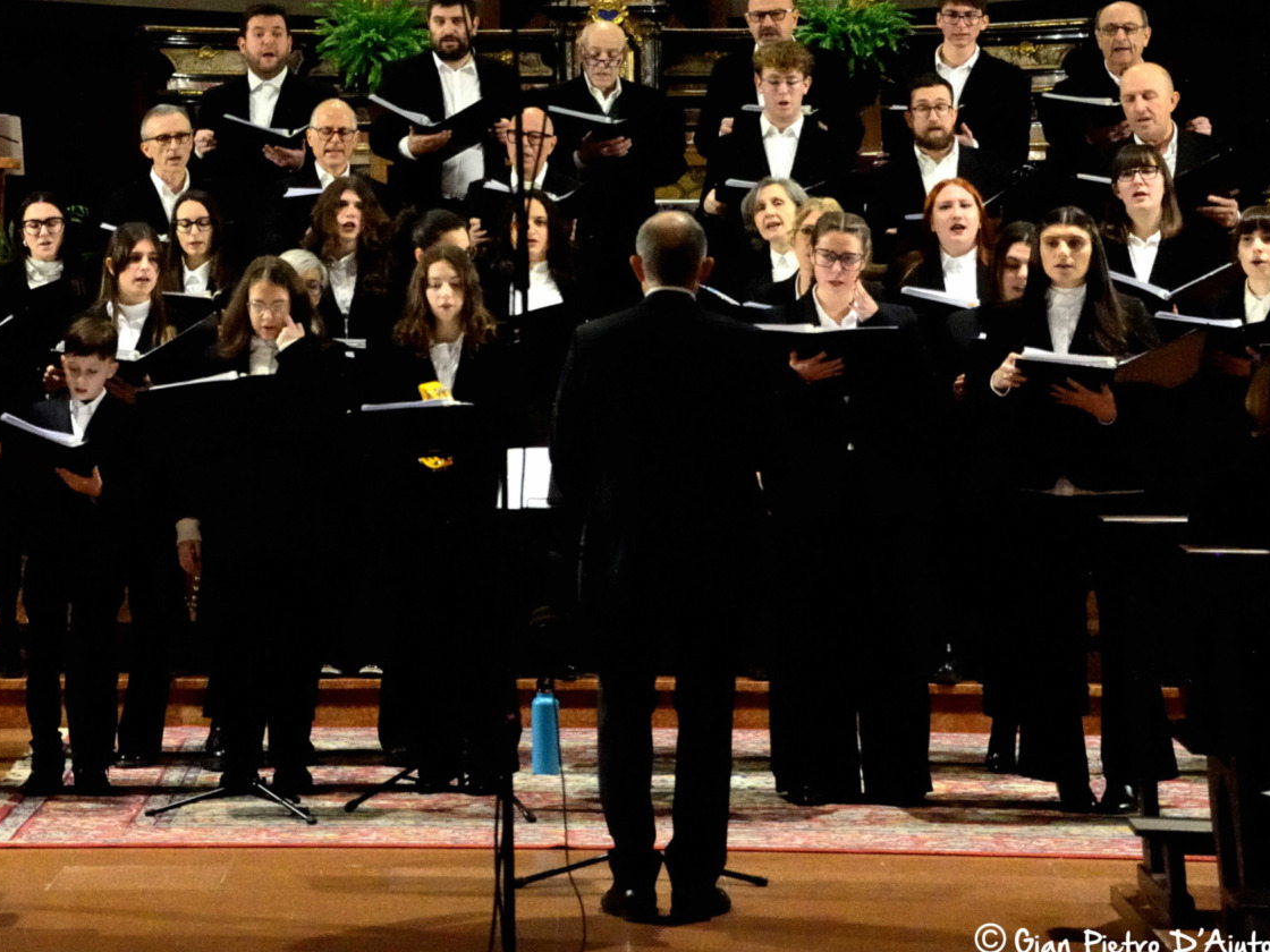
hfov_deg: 21.6
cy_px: 473
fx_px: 3322
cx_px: 547
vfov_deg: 16.3
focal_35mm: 91
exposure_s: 1/100
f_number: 5
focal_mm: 55
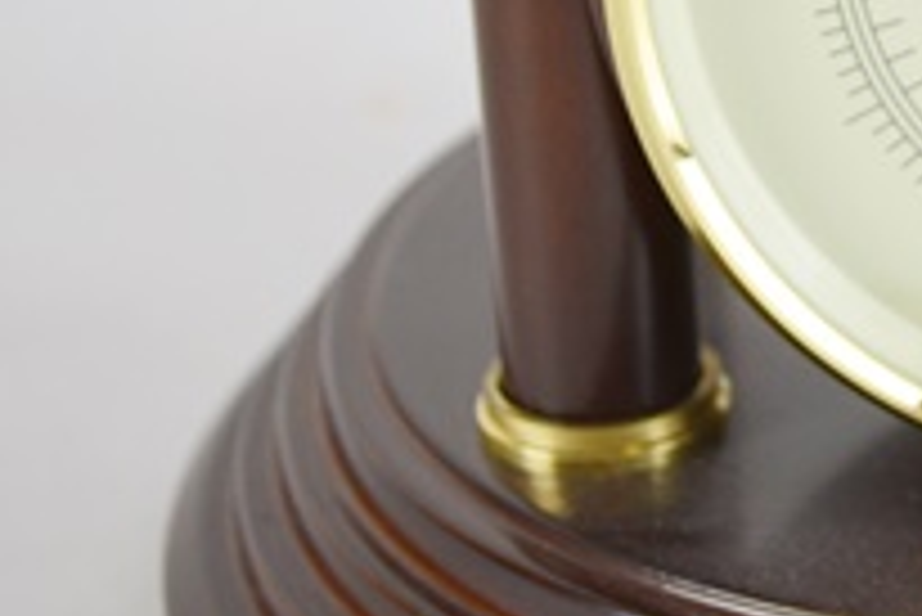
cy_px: 63
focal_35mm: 202
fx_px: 5177
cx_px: 1106
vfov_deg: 6.8
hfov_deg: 10.0
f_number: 5.3
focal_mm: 46
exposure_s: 1/125
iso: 400
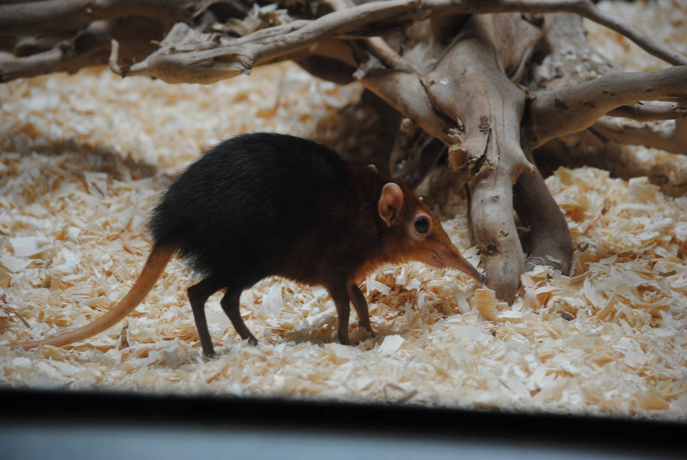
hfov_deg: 13.0
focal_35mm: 158
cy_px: 230
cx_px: 344
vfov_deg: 8.7
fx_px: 3009
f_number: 4.8
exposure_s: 1/50
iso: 400
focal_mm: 105
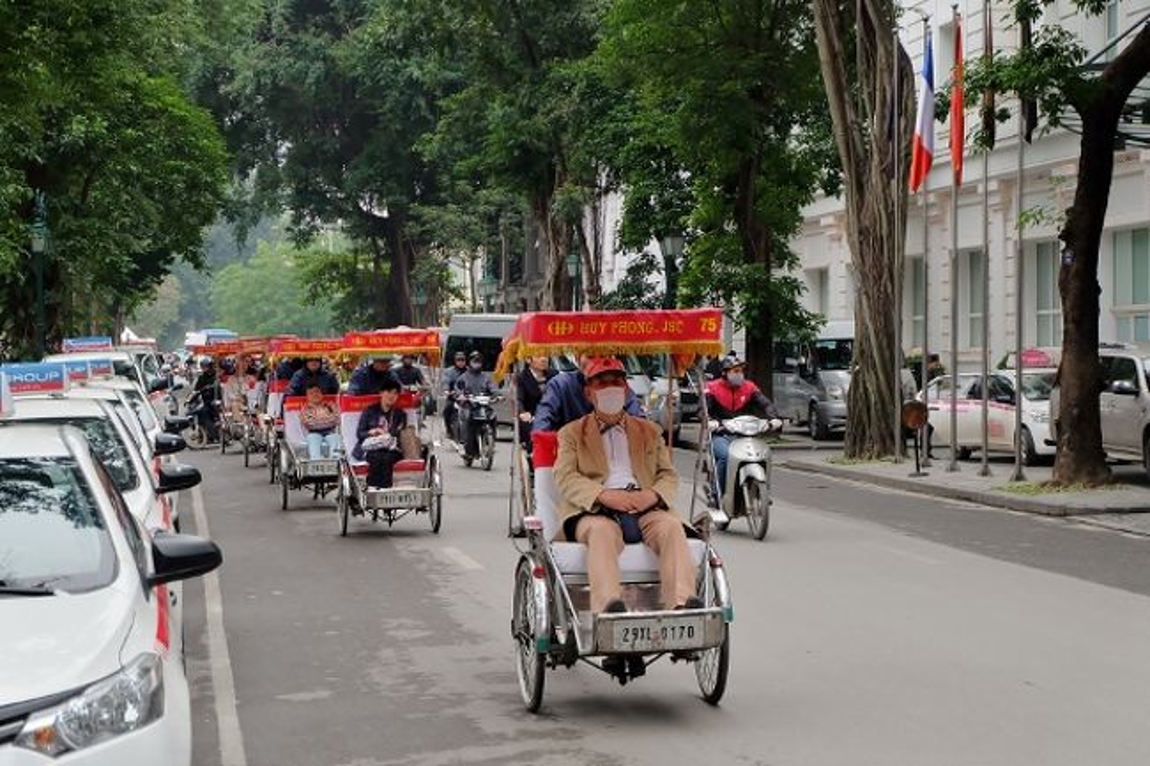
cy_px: 383
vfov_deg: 18.2
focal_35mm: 75
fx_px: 2395
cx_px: 575
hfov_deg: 27.0
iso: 800
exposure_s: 1/350
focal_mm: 50
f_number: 5.6
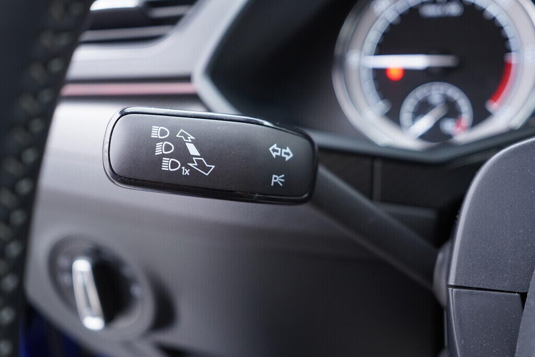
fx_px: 535
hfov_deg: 53.1
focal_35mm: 36
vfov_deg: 36.9
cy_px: 178
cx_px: 268
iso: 400
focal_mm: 24
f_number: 2.8
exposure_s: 1/40
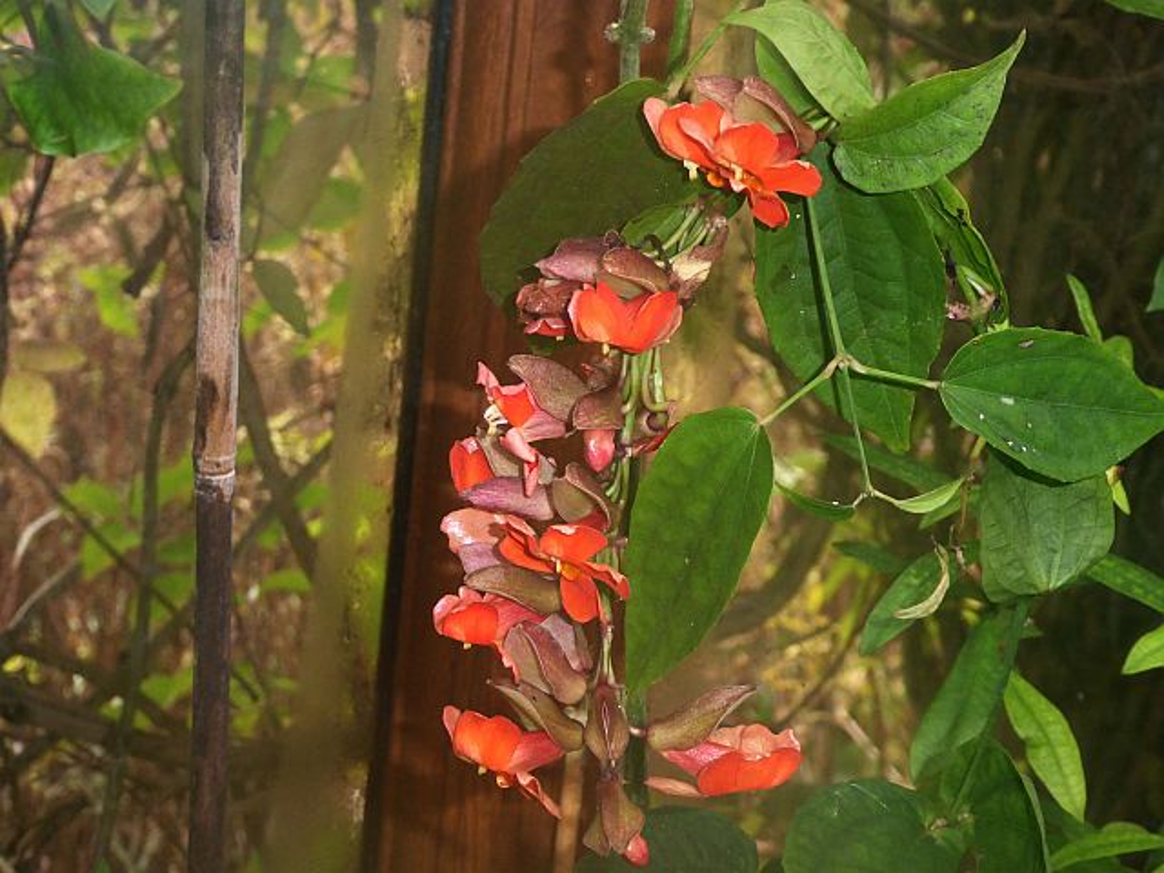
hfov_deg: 18.4
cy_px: 436
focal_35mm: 107
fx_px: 3598
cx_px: 582
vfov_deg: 13.8
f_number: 5
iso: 640
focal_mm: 17.5
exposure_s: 1/60
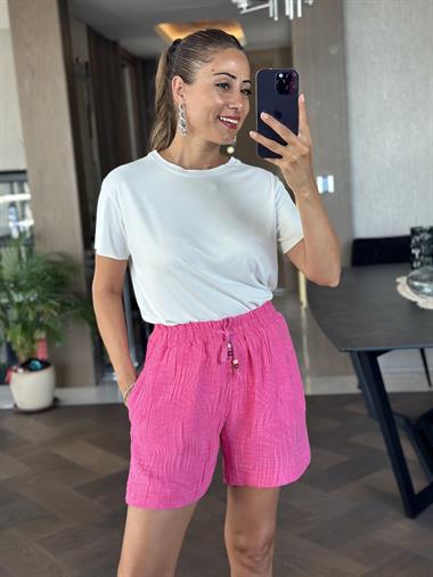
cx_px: 216
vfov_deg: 39.6
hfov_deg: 30.3
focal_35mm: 48
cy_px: 288
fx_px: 800
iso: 160
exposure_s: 1/150
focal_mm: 6.86
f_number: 1.78
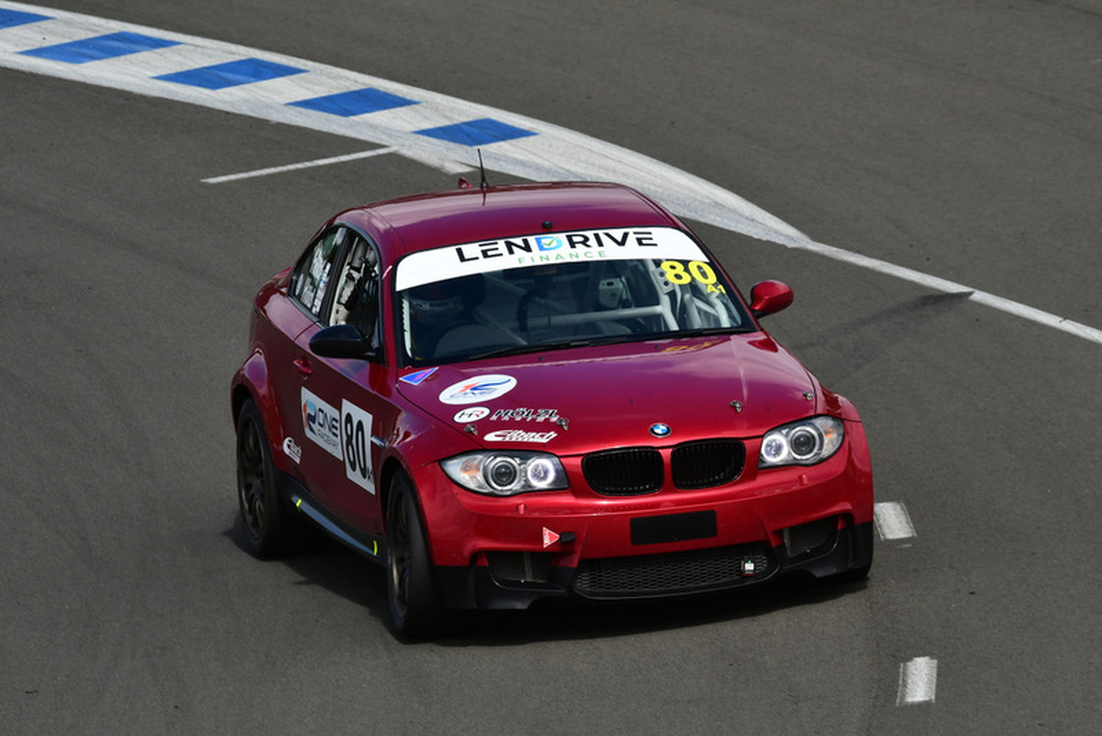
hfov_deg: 4.4
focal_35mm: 465
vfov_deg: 3.0
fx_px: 14239
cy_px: 368
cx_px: 551
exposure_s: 1/640
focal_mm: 310
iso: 400
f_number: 11
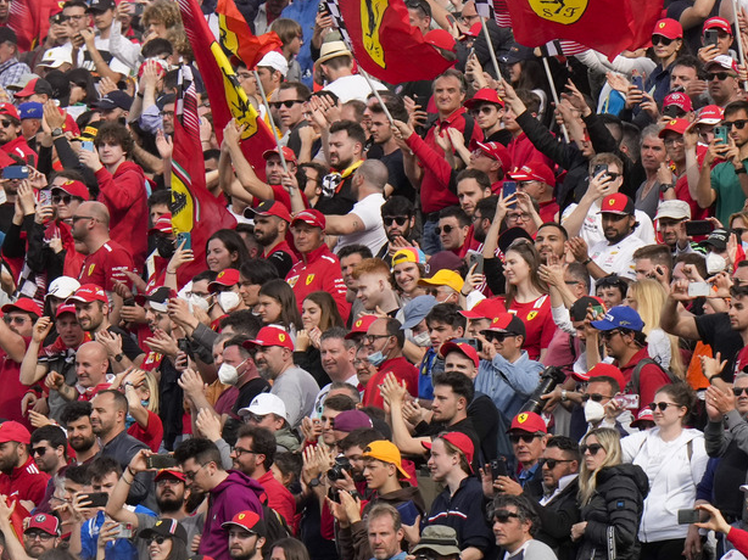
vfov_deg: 1.1
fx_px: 28426
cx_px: 501
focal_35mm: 1316
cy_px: 64
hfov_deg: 1.5
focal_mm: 400
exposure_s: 1/1250
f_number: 7.1
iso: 640
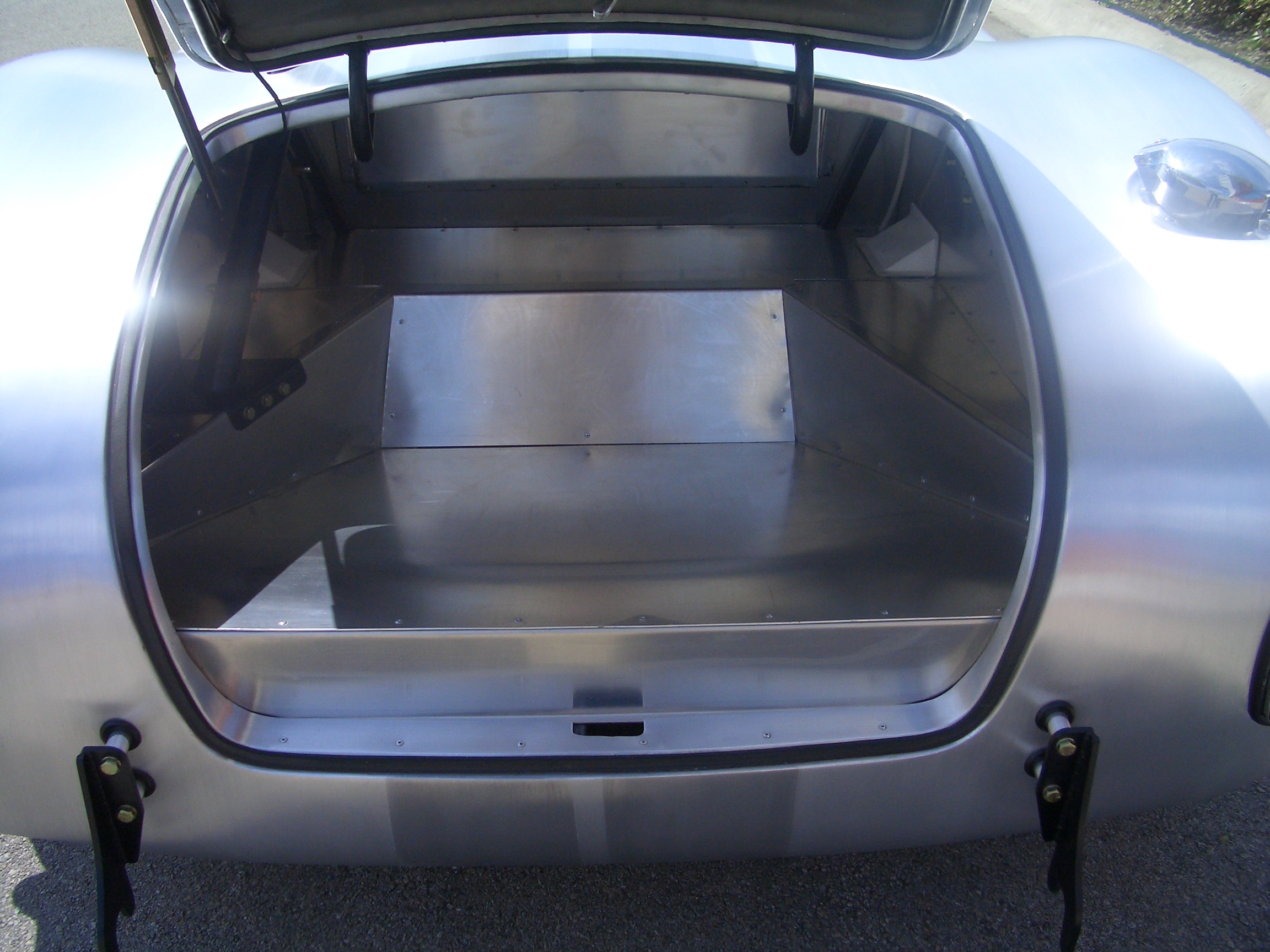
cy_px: 476
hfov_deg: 52.6
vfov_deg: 40.7
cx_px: 635
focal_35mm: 35
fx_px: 1284
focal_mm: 5.8
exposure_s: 1/640
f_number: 4.3
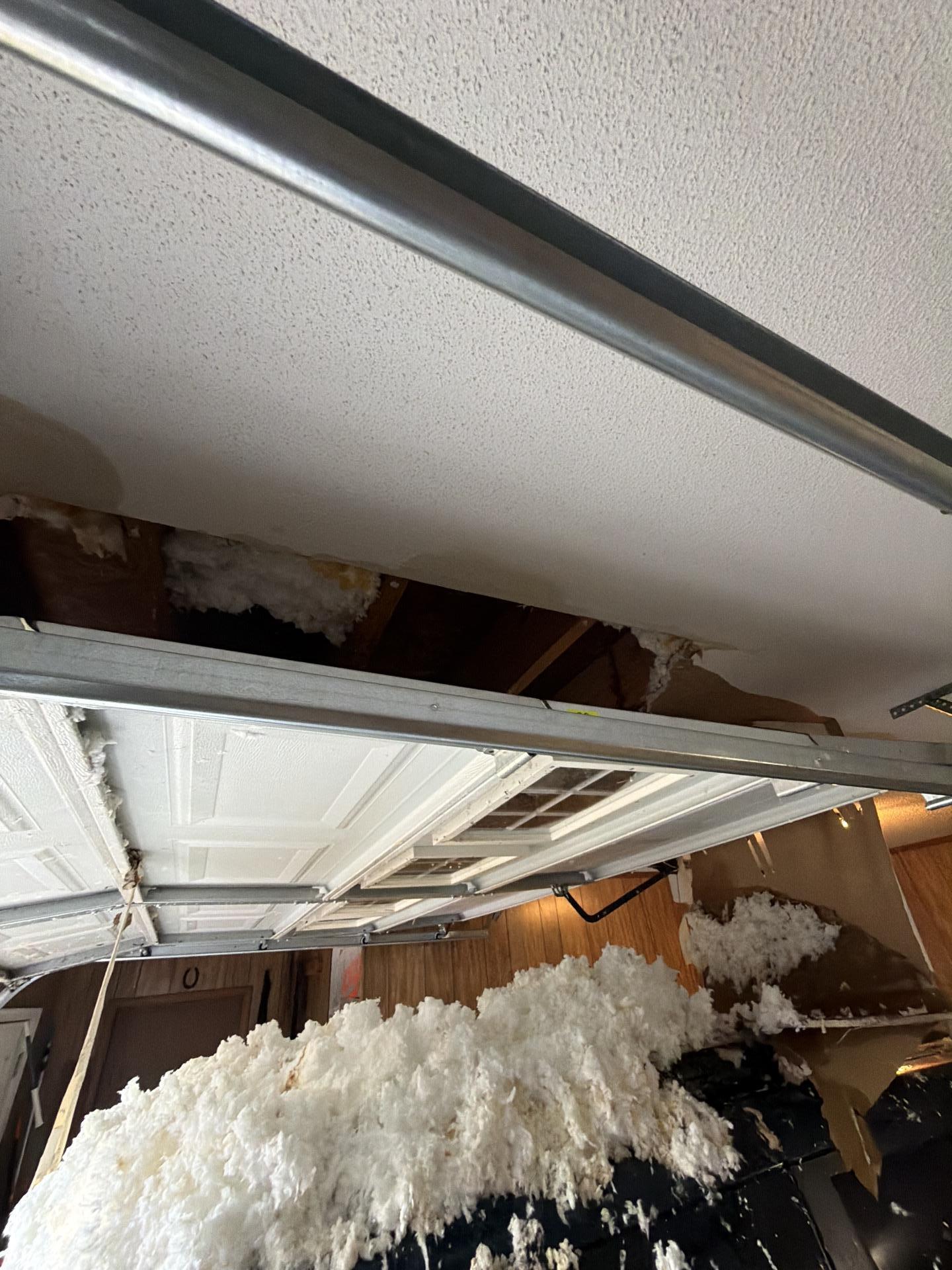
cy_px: 635
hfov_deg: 85.7
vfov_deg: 102.1
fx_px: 513
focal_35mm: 14
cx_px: 476
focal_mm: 2.22
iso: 640
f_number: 2.2
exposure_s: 1/60
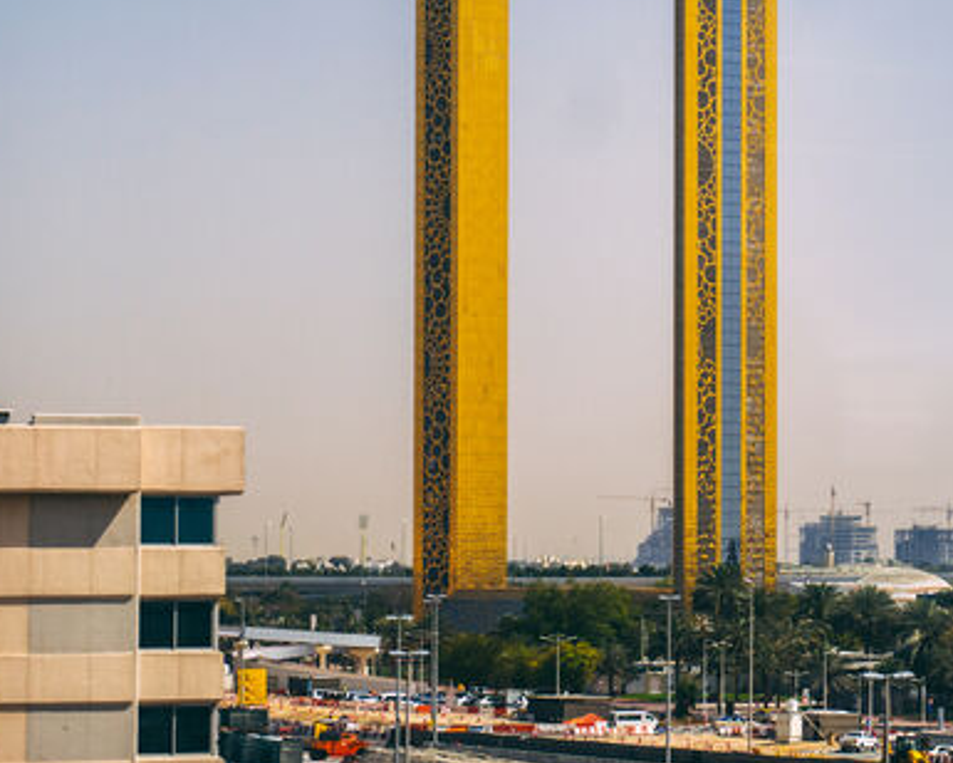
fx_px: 4118
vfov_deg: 10.6
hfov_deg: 13.1
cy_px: 198
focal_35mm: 146
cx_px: 913
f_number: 3.9
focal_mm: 78
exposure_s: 1/500
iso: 200
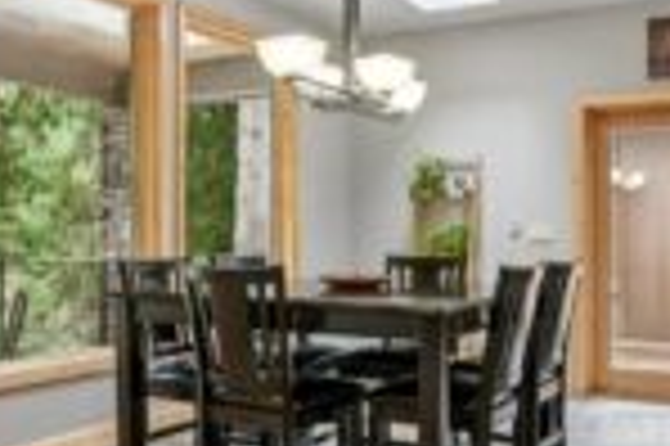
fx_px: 799
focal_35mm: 43
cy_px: 246
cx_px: 355
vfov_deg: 31.1
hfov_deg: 45.5
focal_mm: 16
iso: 400
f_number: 8
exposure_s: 1/2.5
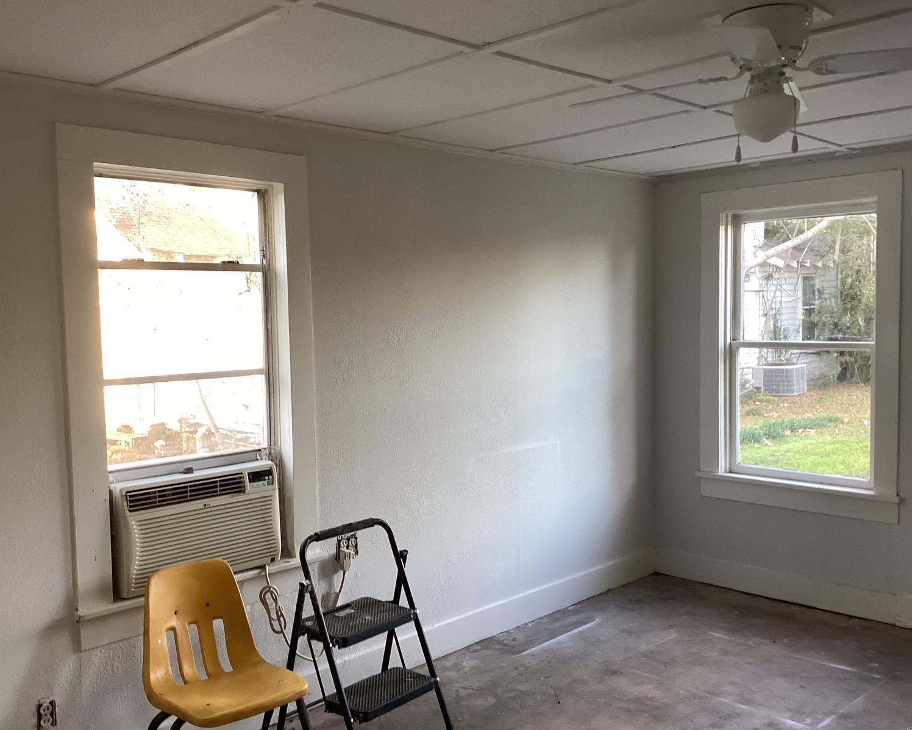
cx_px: 471
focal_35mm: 33
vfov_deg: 44.5
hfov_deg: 54.2
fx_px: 891
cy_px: 366
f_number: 2.4
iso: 125
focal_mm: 3.3
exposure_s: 1/60
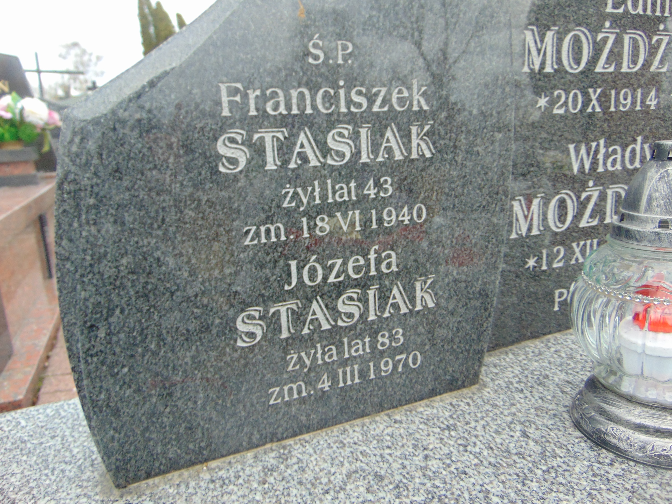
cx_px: 336
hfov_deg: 69.4
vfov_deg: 54.9
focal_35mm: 25
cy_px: 252
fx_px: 485
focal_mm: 4.5
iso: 100
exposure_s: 1/30
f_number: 3
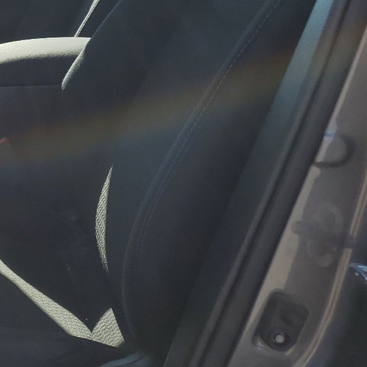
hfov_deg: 23.8
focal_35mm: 63
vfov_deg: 26.7
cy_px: 63
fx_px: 756
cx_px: -119
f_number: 1.5
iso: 50
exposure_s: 1/1429
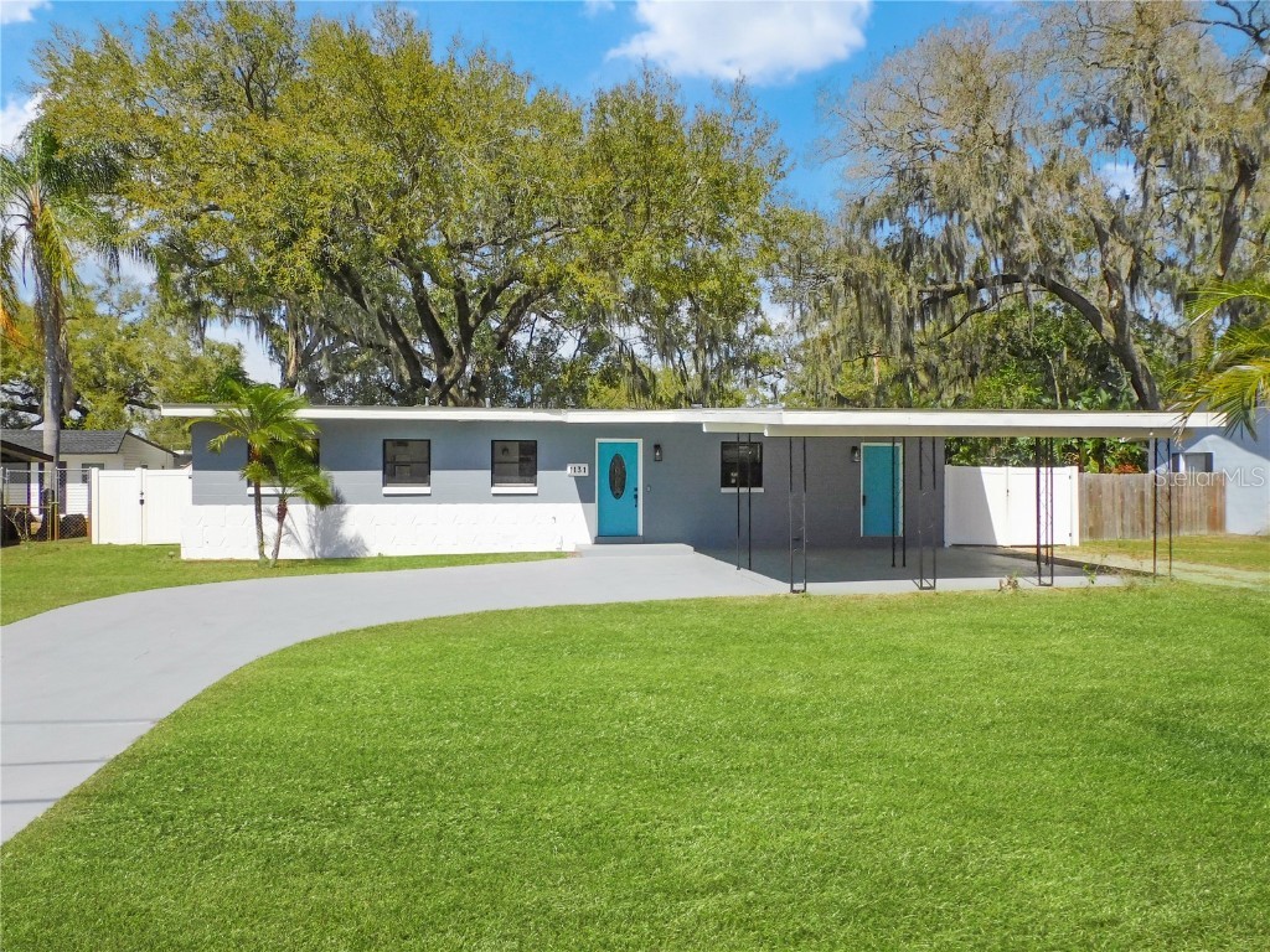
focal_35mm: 24
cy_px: 476
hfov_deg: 71.6
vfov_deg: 56.8
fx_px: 881
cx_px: 635
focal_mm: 4.3
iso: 125
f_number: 3.8
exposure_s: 1/1600
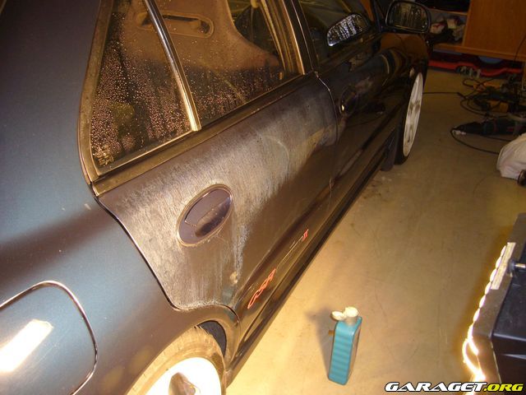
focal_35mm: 35
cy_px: 198
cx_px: 263
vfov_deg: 40.7
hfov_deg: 52.6
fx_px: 532
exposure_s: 1/8
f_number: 2.8
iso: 80
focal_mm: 5.8
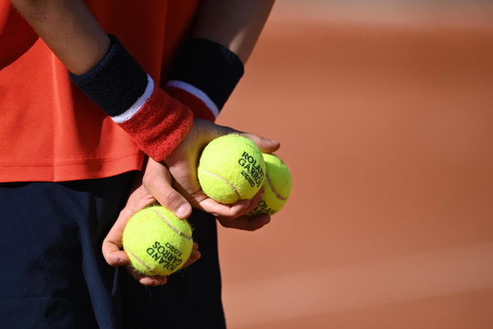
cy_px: 164
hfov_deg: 5.2
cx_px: 246
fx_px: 5477
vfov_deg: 3.4
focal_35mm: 400
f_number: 4
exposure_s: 1/5000
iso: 400
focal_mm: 400
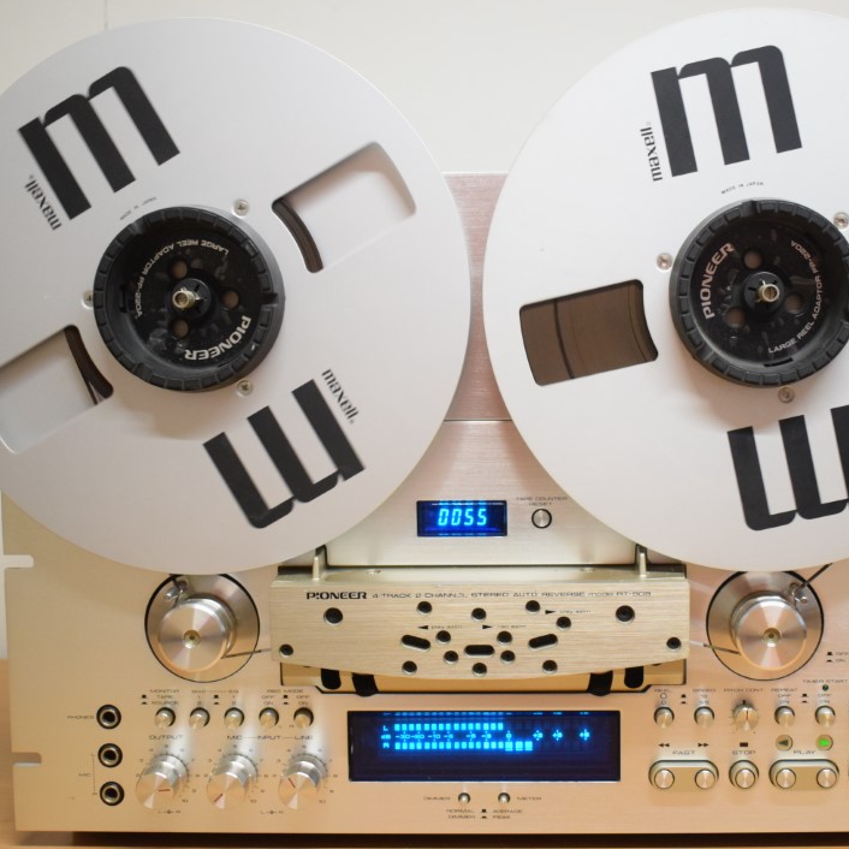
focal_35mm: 53
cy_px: 418
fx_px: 1461
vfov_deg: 32.4
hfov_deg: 32.3
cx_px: 504
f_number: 4
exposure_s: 1/125
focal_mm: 27
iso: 2000
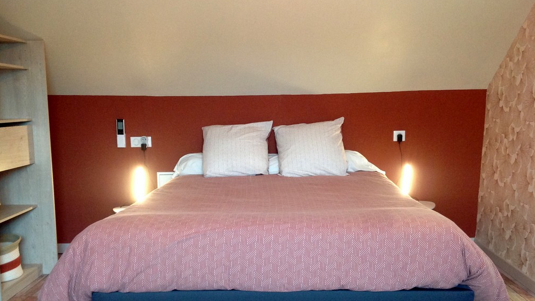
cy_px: 175
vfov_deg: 30.4
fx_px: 553
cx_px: 271
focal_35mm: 39
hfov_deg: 51.6
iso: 160
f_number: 2.4
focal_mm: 4.28
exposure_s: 1/17
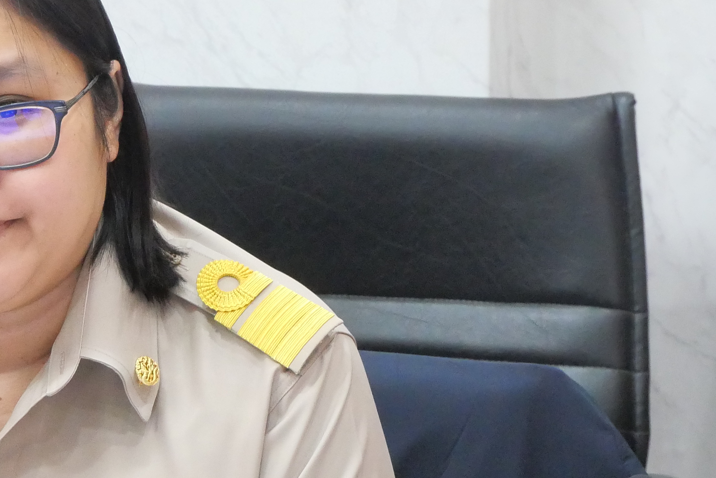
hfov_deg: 6.5
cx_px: -21
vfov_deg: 4.4
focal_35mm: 314
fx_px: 6248
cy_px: 183
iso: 3200
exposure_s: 1/20
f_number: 7.1
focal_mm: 60
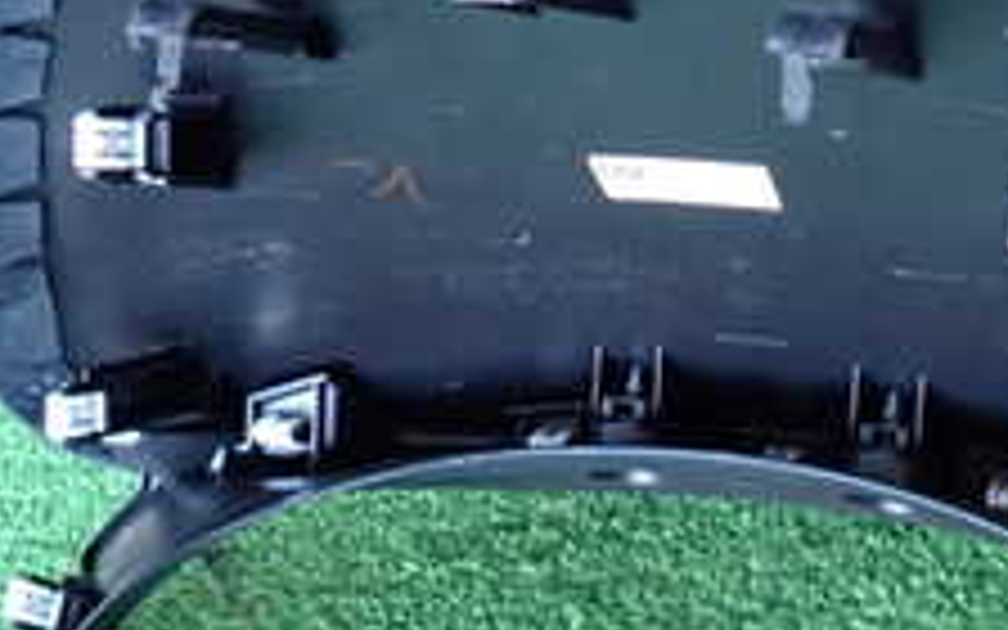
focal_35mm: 71
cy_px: 495
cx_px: 698
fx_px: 1950
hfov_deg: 28.7
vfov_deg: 18.2
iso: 320
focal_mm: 4.5
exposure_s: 1/30
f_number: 2
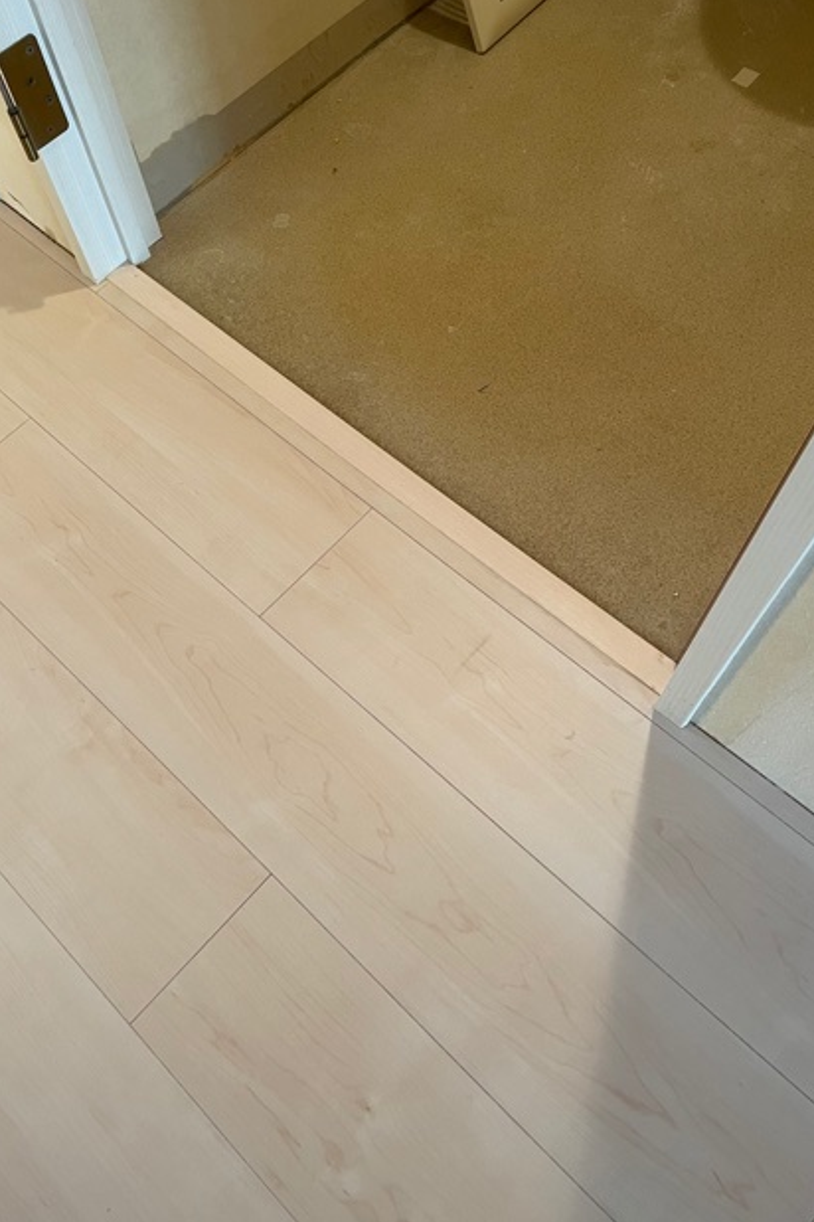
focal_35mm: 28
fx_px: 950
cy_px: 621
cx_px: 342
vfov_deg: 65.5
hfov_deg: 46.2
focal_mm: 4.2
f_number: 1.6
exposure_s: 1/60
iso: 160
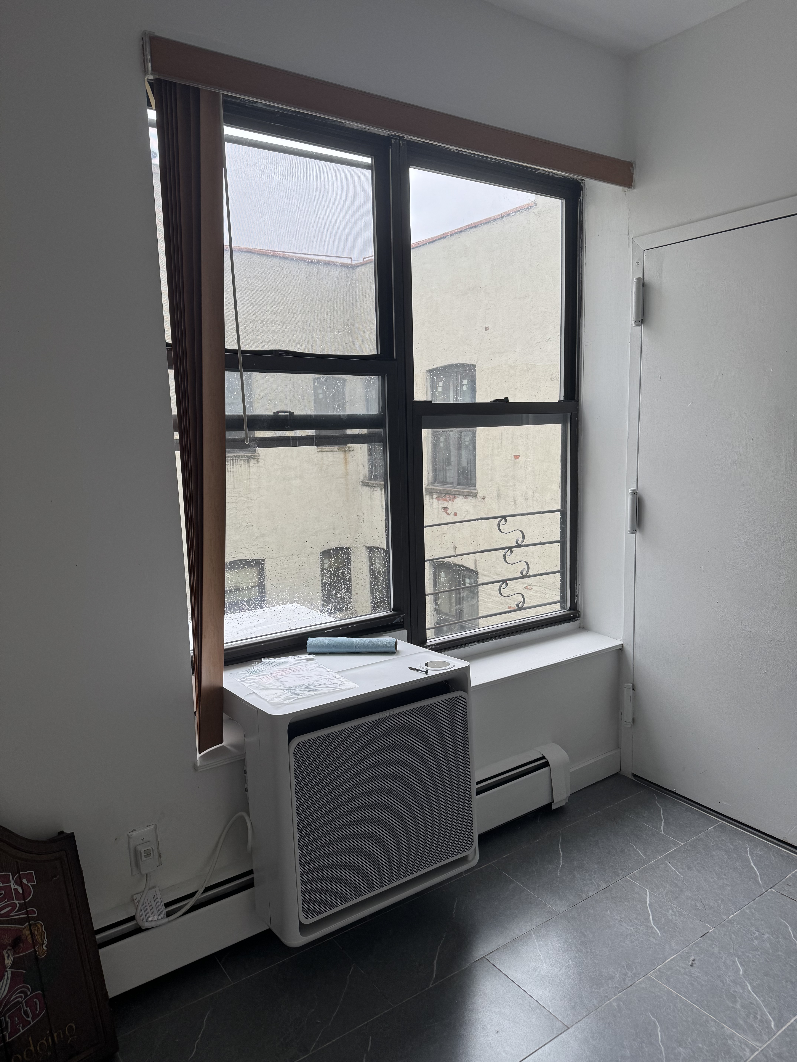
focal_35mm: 24
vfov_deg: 71.6
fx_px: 737
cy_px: 531
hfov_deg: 56.8
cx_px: 398
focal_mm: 6.76
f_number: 1.78
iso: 100
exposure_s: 1/121
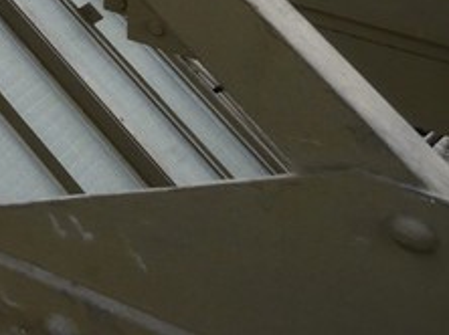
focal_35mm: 97
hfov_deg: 10.7
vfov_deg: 11.0
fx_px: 1257
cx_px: -987
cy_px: -624
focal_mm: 14
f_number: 8
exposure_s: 1/125
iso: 800
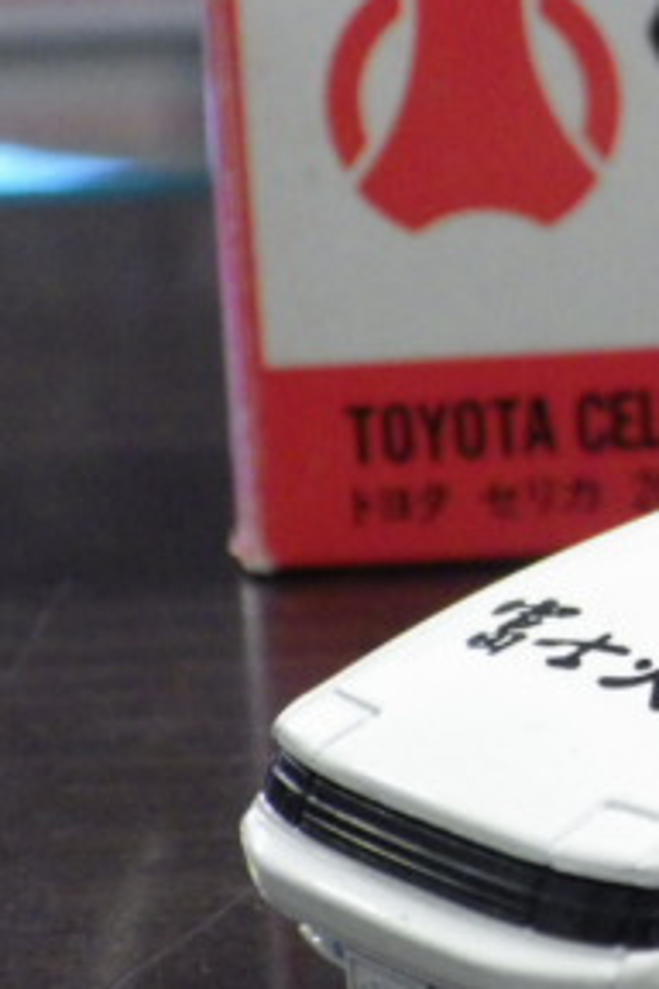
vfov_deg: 12.5
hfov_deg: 8.2
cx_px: 961
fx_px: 4503
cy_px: 391
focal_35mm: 164
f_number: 4.2
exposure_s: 1/30
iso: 800
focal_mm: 12.8
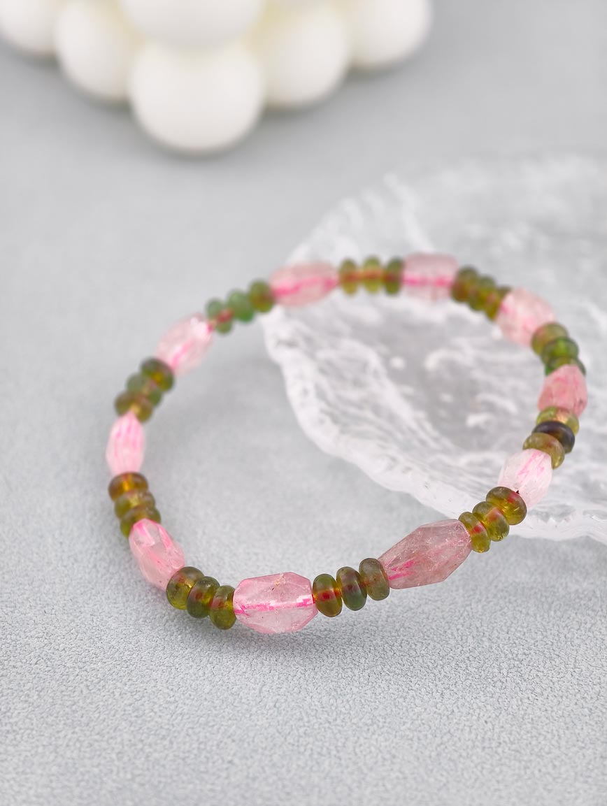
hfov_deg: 17.4
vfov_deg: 23.0
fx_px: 1983
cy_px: 403
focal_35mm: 85
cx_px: 304
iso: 125
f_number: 2.67
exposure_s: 1/160
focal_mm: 22.48
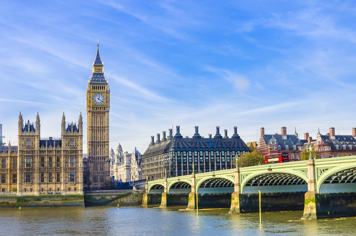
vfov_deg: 26.4
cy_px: 118
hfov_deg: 39.0
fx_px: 503
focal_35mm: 51
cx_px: 178
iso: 100
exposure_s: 1/160
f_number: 8
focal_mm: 34
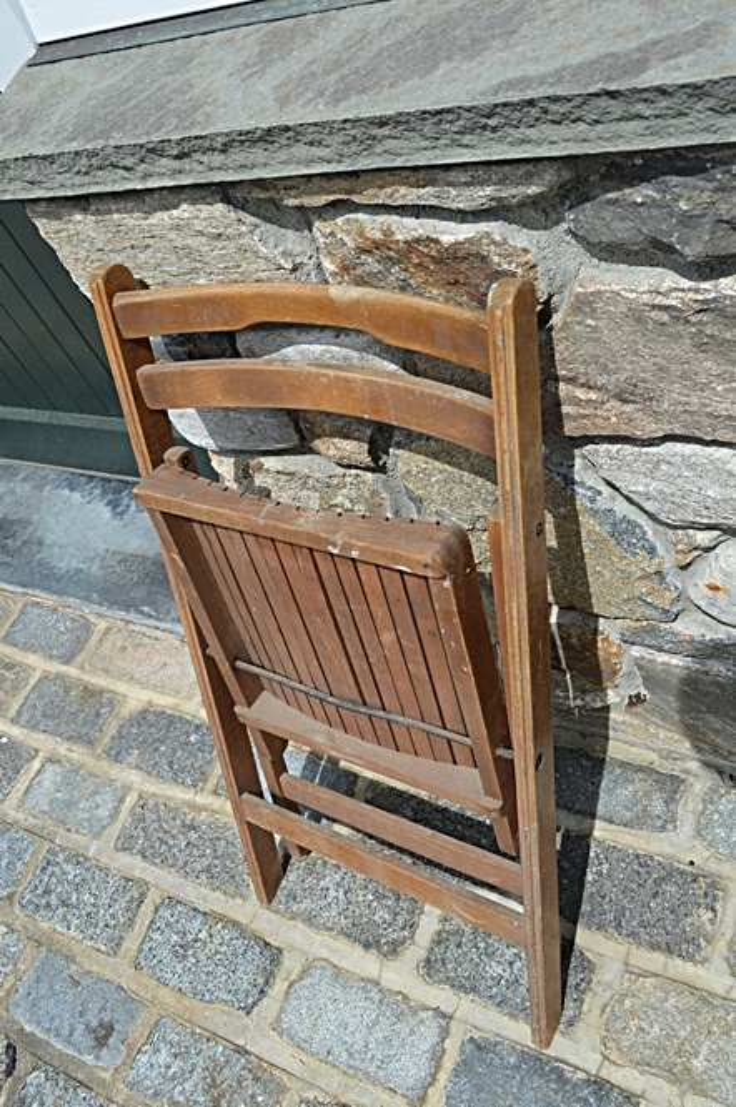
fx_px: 922
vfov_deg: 62.0
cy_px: 554
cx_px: 368
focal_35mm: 30
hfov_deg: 43.5
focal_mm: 20
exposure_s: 1/250
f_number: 8
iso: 100
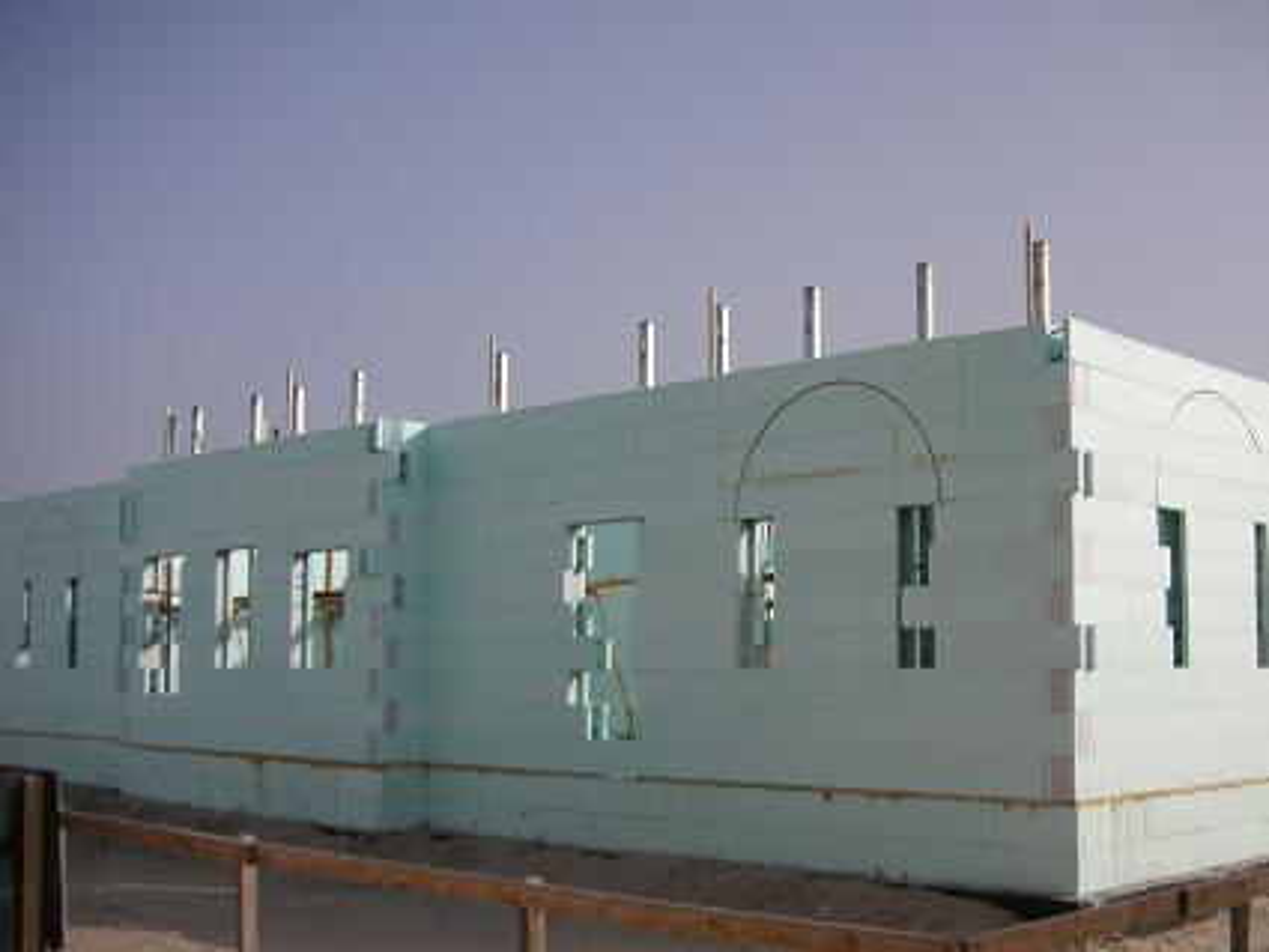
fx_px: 1357
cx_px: 634
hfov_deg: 50.1
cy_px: 476
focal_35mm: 37
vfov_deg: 38.7
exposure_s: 1/350
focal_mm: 6.1
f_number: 6.7
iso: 50
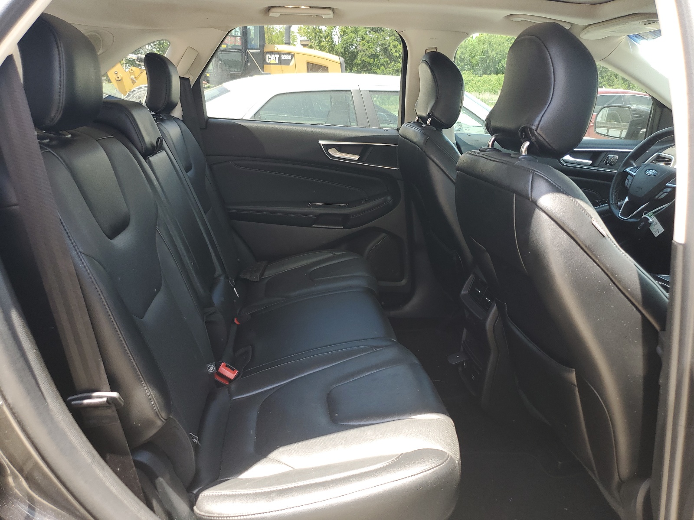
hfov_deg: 67.3
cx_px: 347
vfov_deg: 53.1
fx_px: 521
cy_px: 260
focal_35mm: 26
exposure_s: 1/189
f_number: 1.5
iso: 50
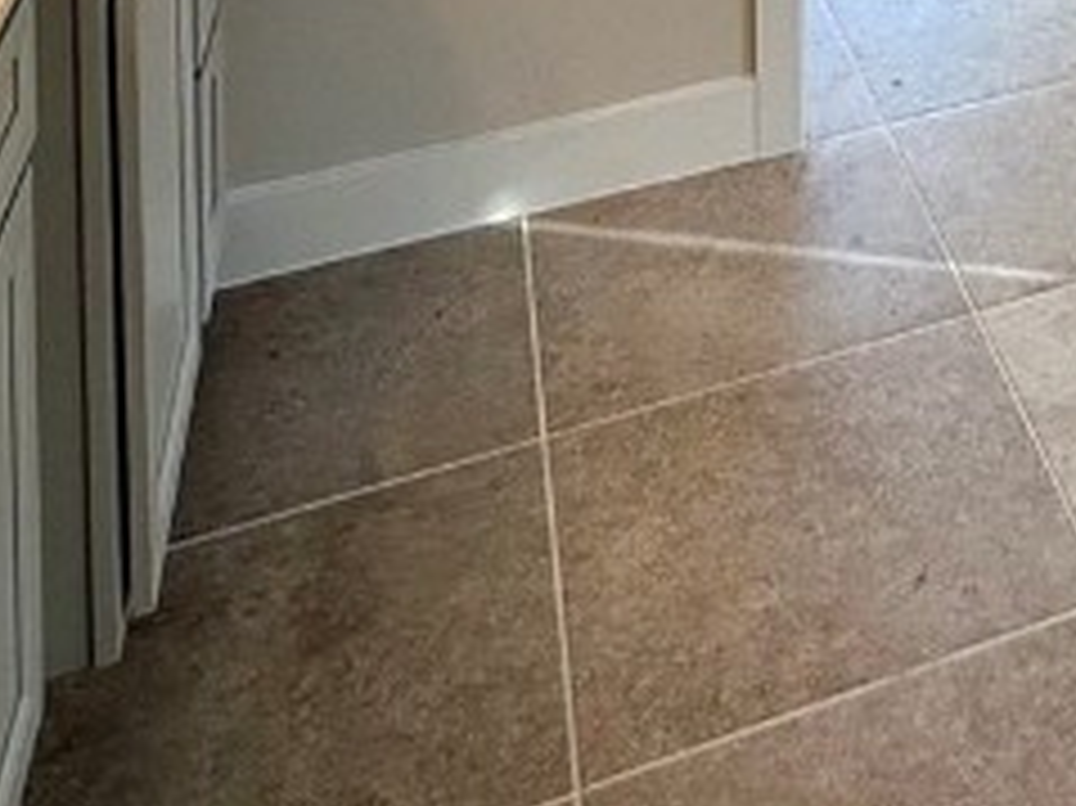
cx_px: 1279
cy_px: -847
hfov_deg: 28.2
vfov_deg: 17.1
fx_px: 1864
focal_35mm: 60
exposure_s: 1/164
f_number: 2.2
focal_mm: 2.22
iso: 64
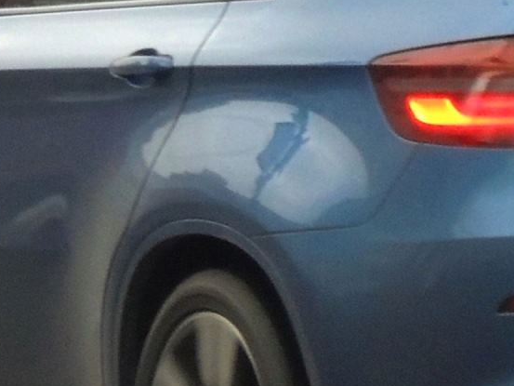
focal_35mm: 434
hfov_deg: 4.6
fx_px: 6446
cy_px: 84
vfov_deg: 3.4
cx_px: 365
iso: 560
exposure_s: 1/200
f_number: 4.2
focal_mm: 21.4
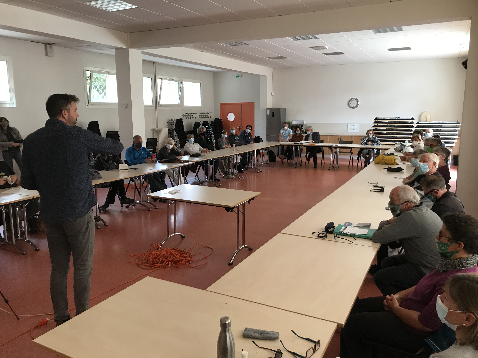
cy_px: 179
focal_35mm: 28
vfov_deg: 49.7
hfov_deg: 63.4
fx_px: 387
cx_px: 239
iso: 32
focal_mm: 3.99
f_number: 1.8
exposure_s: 1/25
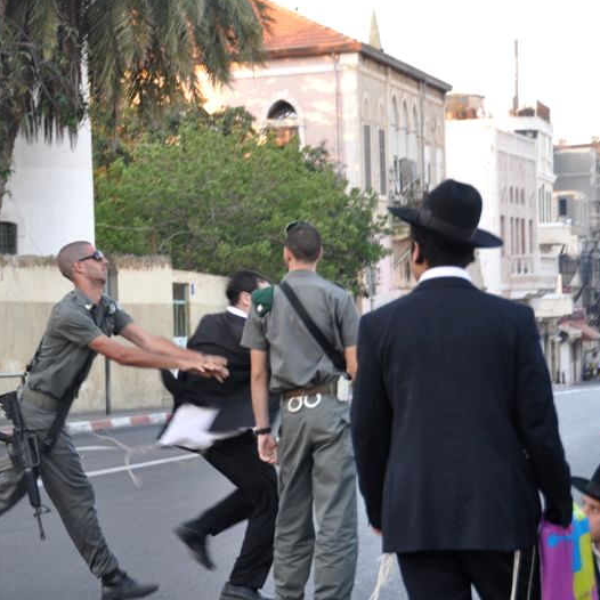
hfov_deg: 14.6
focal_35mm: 119
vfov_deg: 14.6
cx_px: 143
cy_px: 376
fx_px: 2334
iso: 400
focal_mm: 48
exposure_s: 1/100
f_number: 5
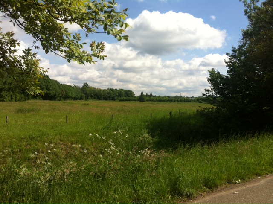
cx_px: 136
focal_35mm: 35
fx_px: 276
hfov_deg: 52.7
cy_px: 102
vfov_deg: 40.6
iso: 80
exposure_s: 1/1508
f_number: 2.8
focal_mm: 3.85
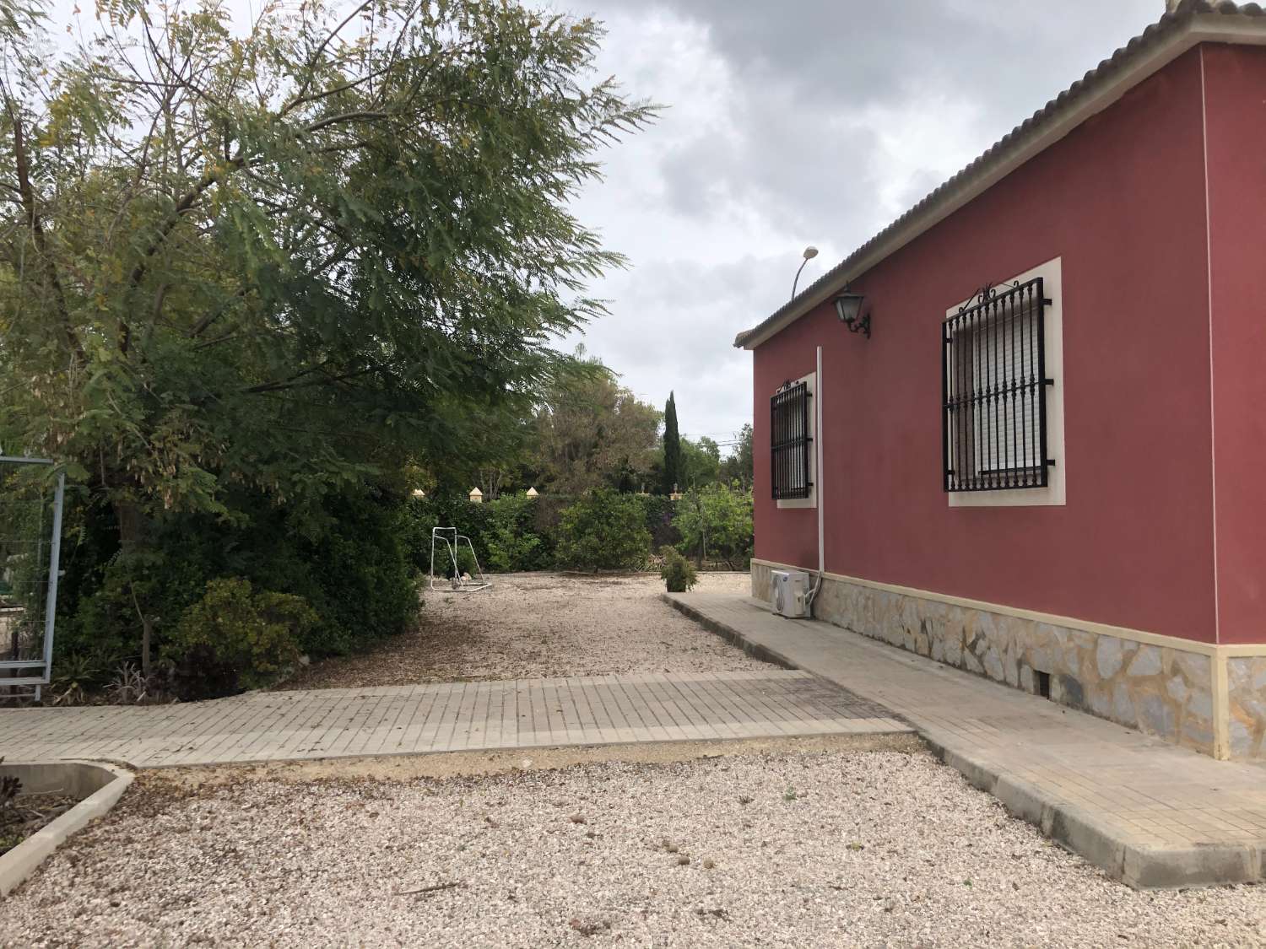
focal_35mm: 28
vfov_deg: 49.7
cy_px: 474
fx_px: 1024
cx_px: 633
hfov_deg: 63.4
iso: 20
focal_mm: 3.99
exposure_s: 1/1171
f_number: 1.8
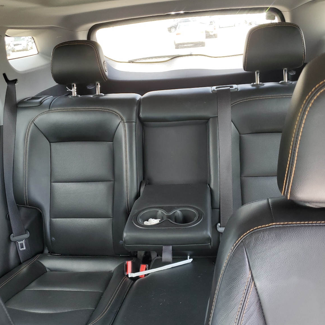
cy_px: 160
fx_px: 340
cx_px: 157
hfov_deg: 51.1
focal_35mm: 32
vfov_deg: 51.1
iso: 55
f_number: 1.5
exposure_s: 1/60.2
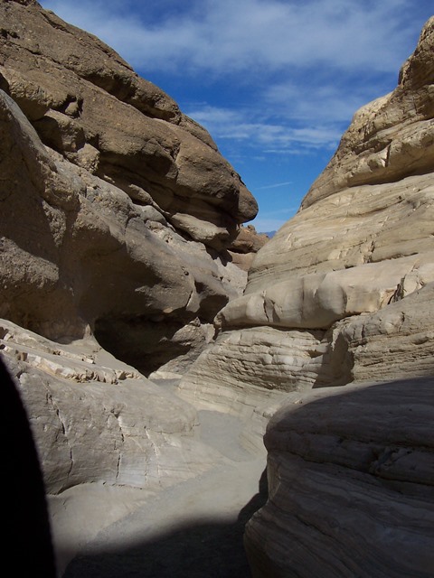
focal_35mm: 37
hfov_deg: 38.7
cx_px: 217
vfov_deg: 50.1
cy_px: 289
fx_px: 619
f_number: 5.6
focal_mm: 5.6
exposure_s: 1/1000
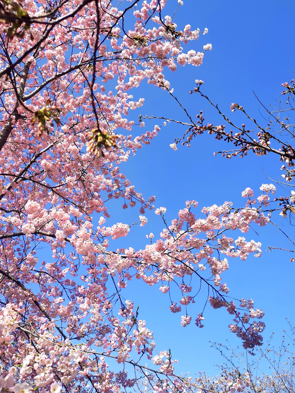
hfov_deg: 46.8
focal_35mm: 30
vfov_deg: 60.0
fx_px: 341
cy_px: 196
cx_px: 148
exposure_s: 1/2551
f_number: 1.8
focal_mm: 5.58
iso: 50
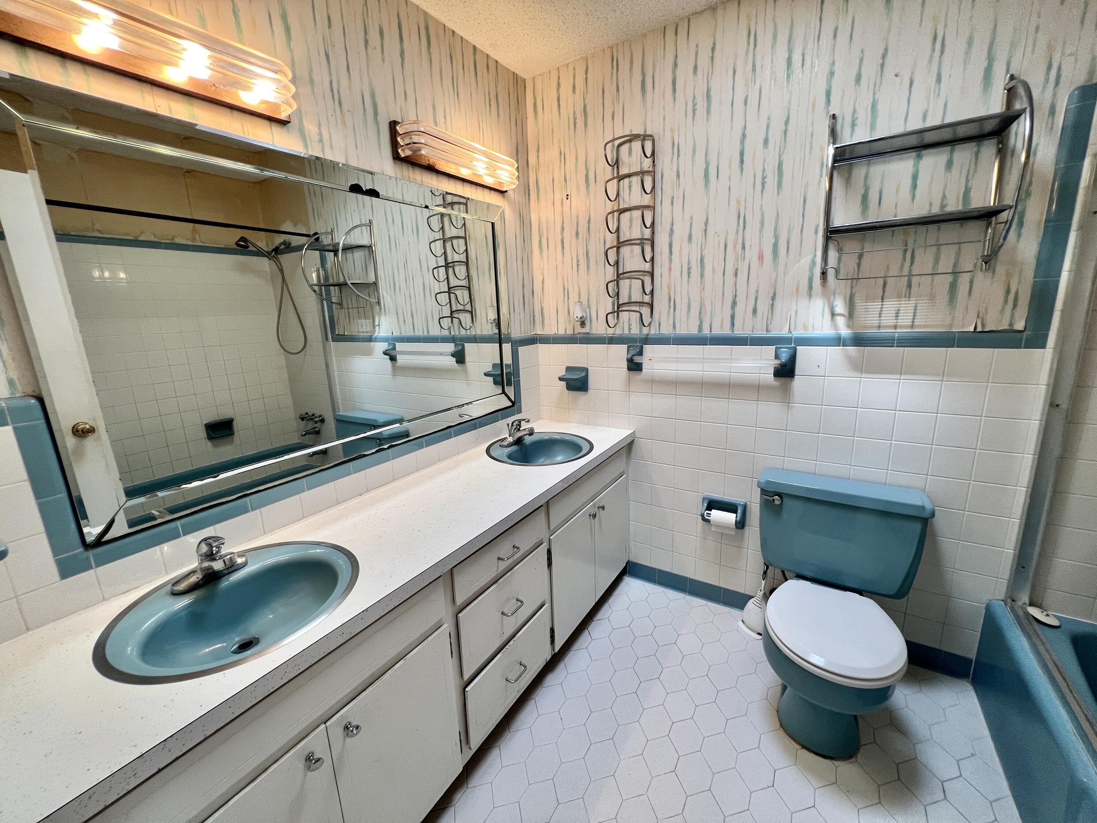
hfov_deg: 106.2
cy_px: 412
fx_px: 412
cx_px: 548
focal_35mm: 13
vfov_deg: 89.9
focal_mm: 1.57
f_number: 1.8
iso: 100
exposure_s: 1/120
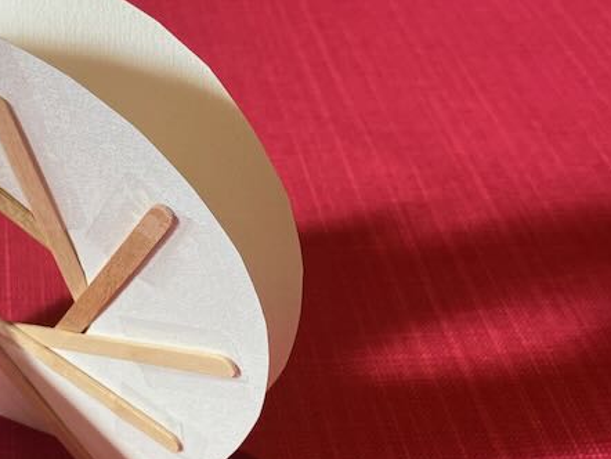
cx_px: 221
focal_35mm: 81
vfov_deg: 18.2
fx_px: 1430
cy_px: 232
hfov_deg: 24.0
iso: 40
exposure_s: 1/100
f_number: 1.8
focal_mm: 3.99
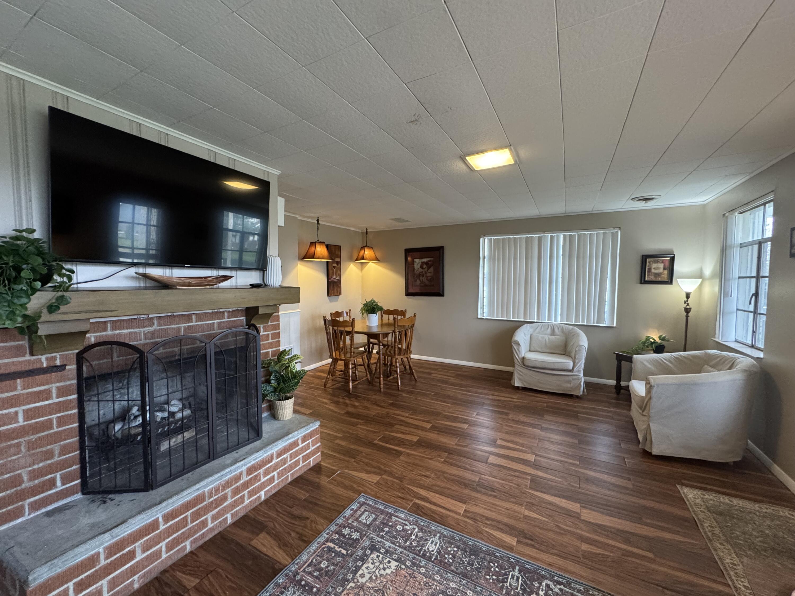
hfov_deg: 102.1
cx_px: 398
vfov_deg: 85.7
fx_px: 322
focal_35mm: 14
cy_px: 298
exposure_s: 1/60
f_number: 2.2
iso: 500
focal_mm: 2.22
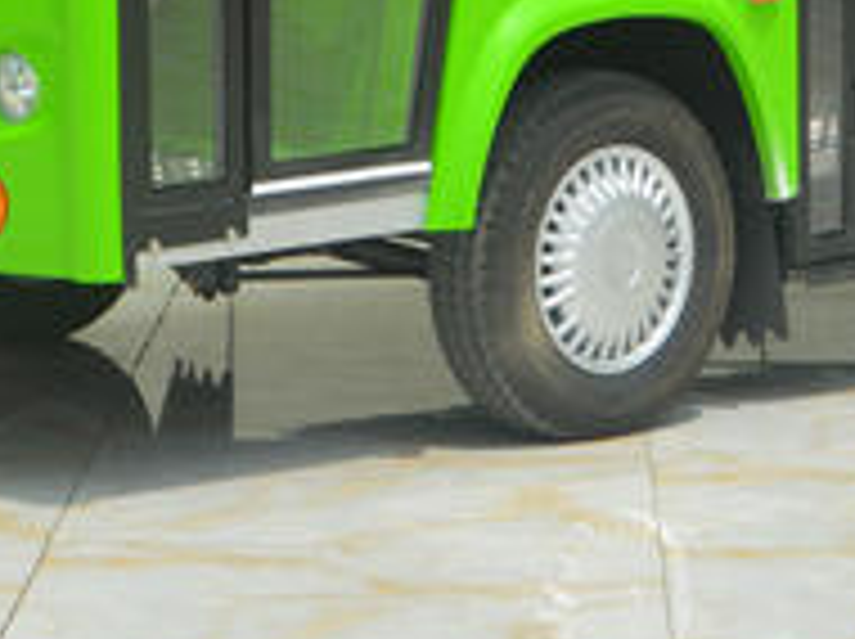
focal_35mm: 182
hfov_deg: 10.9
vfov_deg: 7.9
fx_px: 4490
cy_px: -443
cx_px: 630
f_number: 9
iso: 100
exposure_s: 1/320
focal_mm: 30
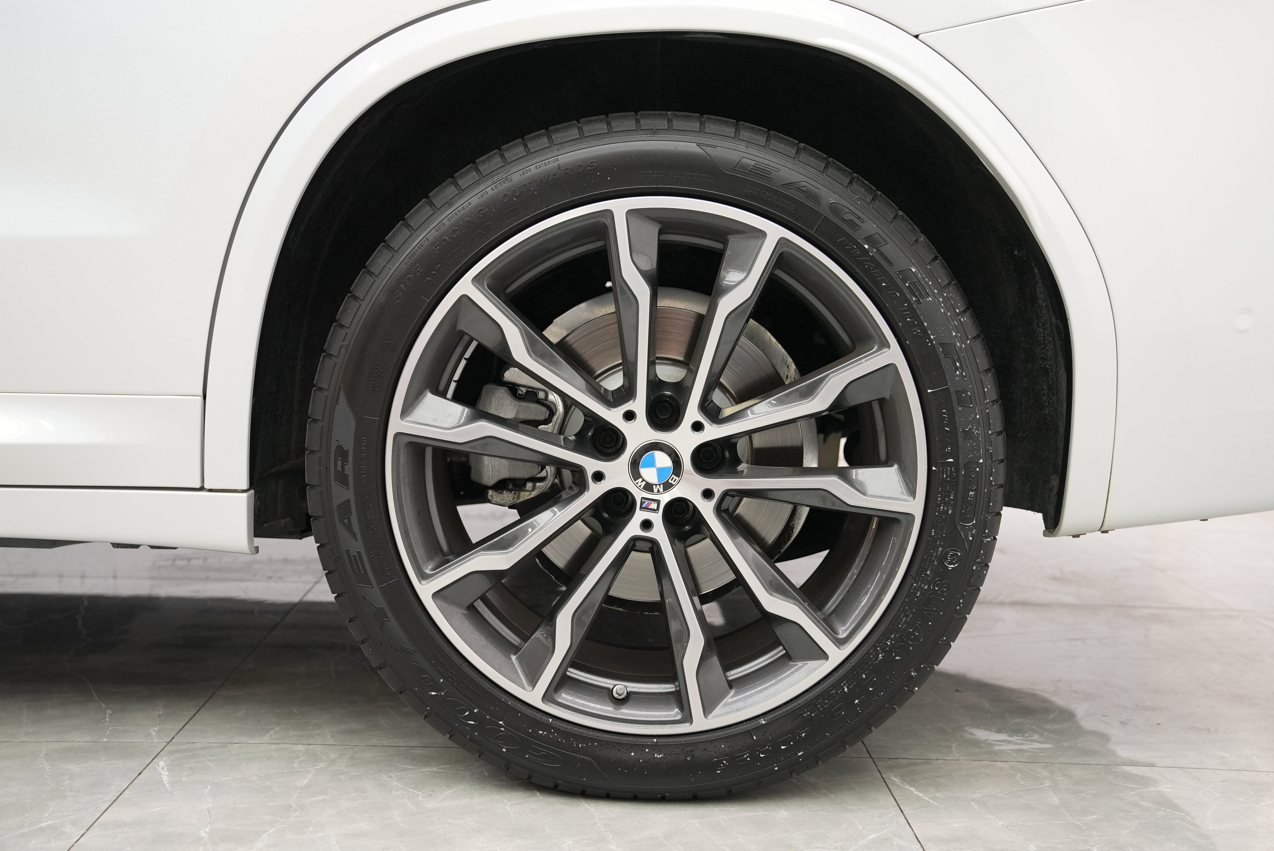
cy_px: 426
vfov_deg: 35.1
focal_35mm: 38
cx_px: 637
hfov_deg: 50.7
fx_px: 1345
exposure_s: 1/160
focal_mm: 38
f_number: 4
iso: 1250
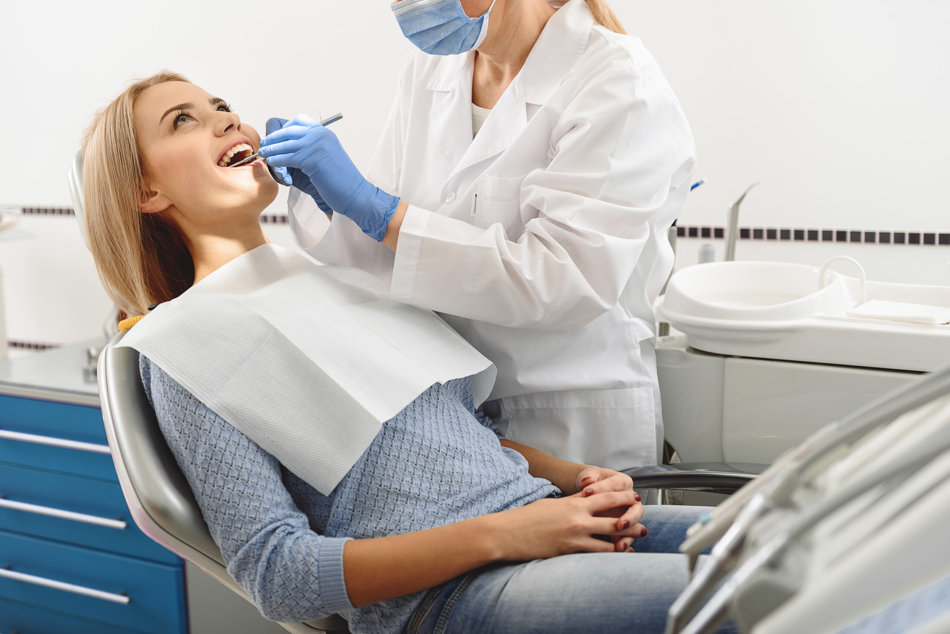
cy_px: 317
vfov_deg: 24.6
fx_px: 1452
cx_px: 475
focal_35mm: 55
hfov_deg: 36.2
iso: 100
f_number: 3.2
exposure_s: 1/160
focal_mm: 55
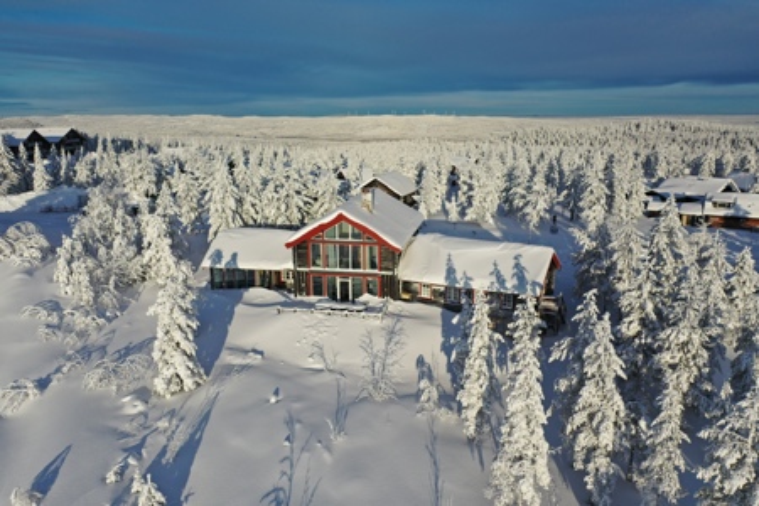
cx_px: 380
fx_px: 590
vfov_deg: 46.4
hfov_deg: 65.5
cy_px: 253
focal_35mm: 28
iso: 100
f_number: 3.2
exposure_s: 1/2500
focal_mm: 10.26
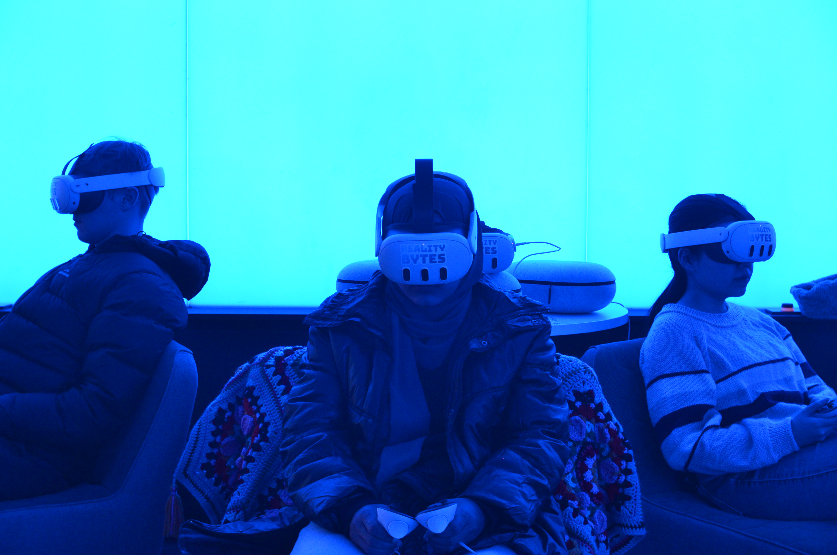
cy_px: 278
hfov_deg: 43.7
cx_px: 418
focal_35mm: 45
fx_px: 1044
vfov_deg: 29.7
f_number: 6.3
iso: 1000
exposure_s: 1/160
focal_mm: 30
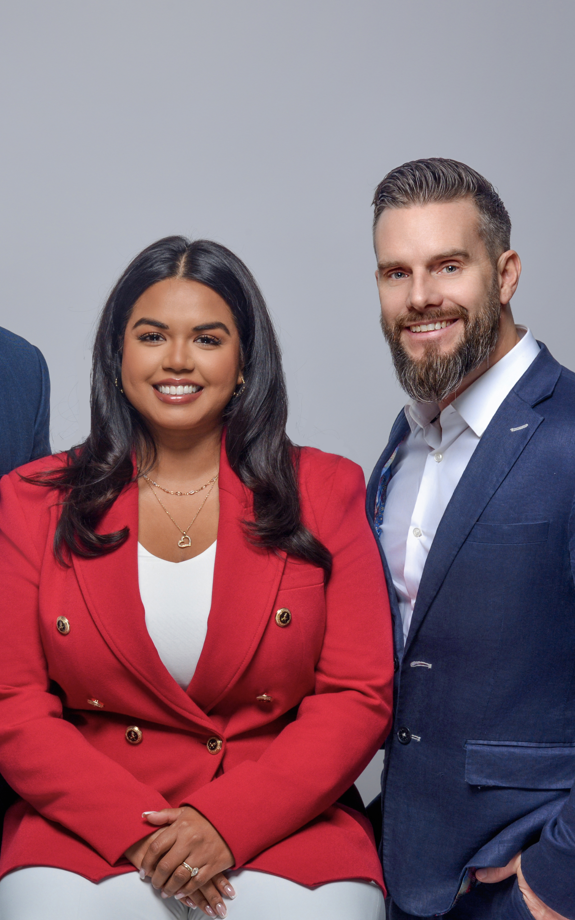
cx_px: 145
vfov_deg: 15.8
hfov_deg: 9.9
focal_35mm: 132
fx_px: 3309
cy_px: 460
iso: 320
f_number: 14
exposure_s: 1/125
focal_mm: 86
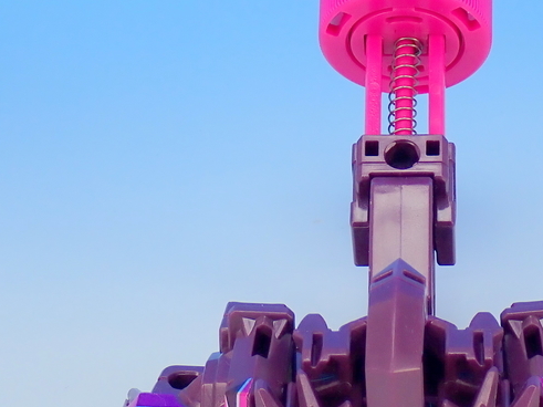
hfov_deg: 11.5
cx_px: 404
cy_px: 210
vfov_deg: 8.7
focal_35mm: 171
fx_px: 2682
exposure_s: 1/6
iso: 100
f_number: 5.6
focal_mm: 14.62
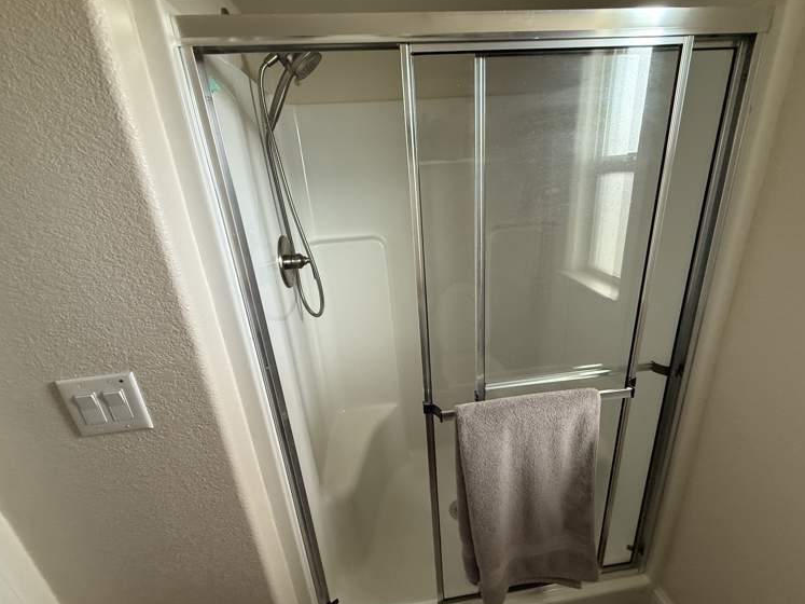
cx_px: 422
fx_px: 349
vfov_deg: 81.7
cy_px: 299
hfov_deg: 98.1
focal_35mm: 15
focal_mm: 2.22
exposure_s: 1/60
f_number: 2.2
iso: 400
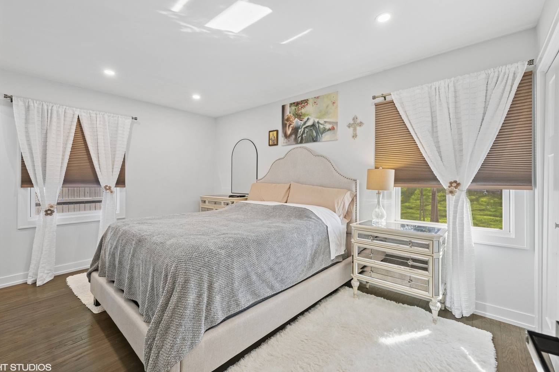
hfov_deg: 98.4
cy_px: 176
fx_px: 241
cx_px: 274
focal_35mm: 16
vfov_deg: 75.3
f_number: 8
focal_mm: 14.5
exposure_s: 1/5
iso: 200
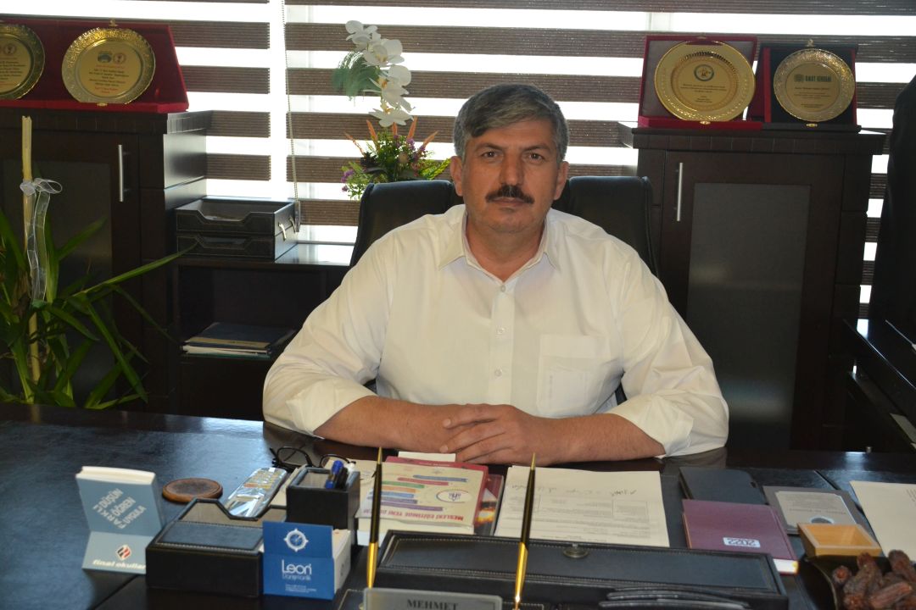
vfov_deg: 28.9
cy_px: 305
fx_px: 1183
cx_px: 458
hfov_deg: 42.3
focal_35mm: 46
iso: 1600
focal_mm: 31
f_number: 4
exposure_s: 1/60
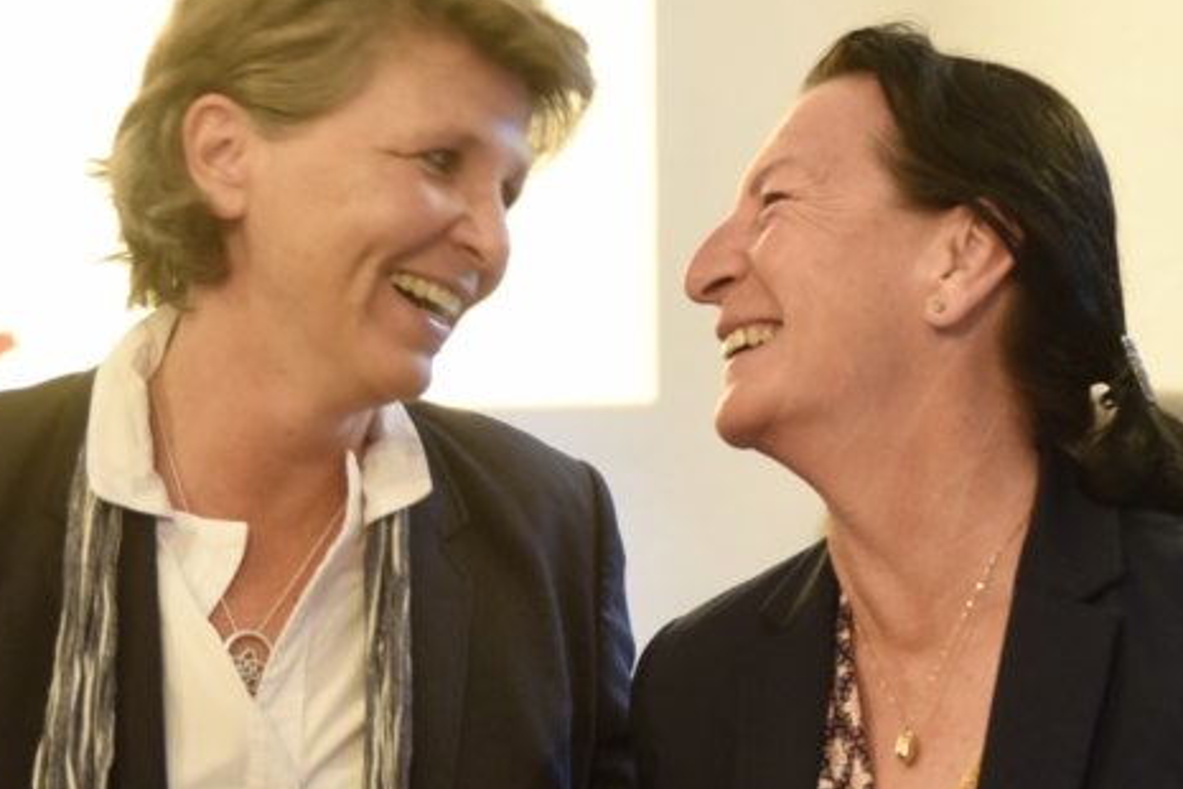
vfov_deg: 13.4
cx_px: 906
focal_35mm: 102
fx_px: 3352
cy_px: 615
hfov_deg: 19.9
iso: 1250
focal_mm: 46
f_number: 3.2
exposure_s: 1/40
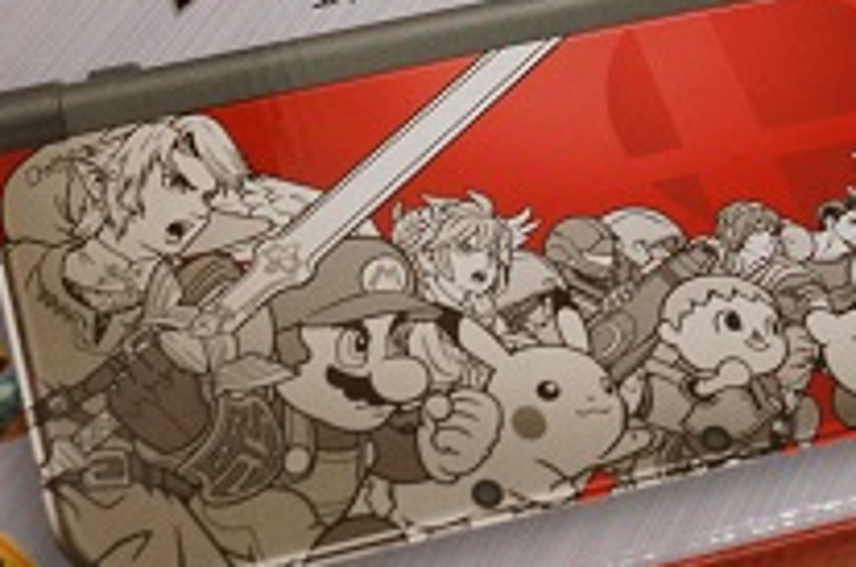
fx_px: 1993
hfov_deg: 24.2
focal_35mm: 84
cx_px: 306
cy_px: 281
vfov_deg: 16.2
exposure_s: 1/20
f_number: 7.1
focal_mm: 24
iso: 1250
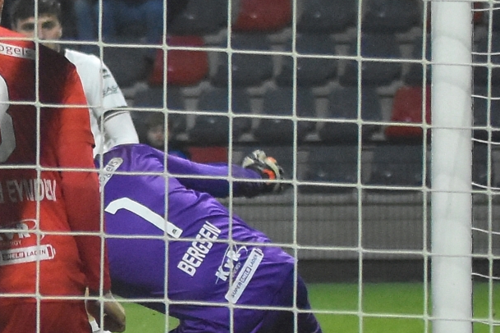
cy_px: 166
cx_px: -213
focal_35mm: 331
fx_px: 4597
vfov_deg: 4.2
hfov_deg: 6.2
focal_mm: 70
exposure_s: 1/800
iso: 3200
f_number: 2.8
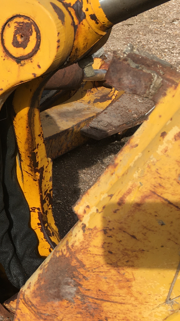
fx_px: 526
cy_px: 165
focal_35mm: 62
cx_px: -102
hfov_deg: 17.2
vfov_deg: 33.8
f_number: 2.2
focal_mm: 4.15
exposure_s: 1/1241
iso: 25
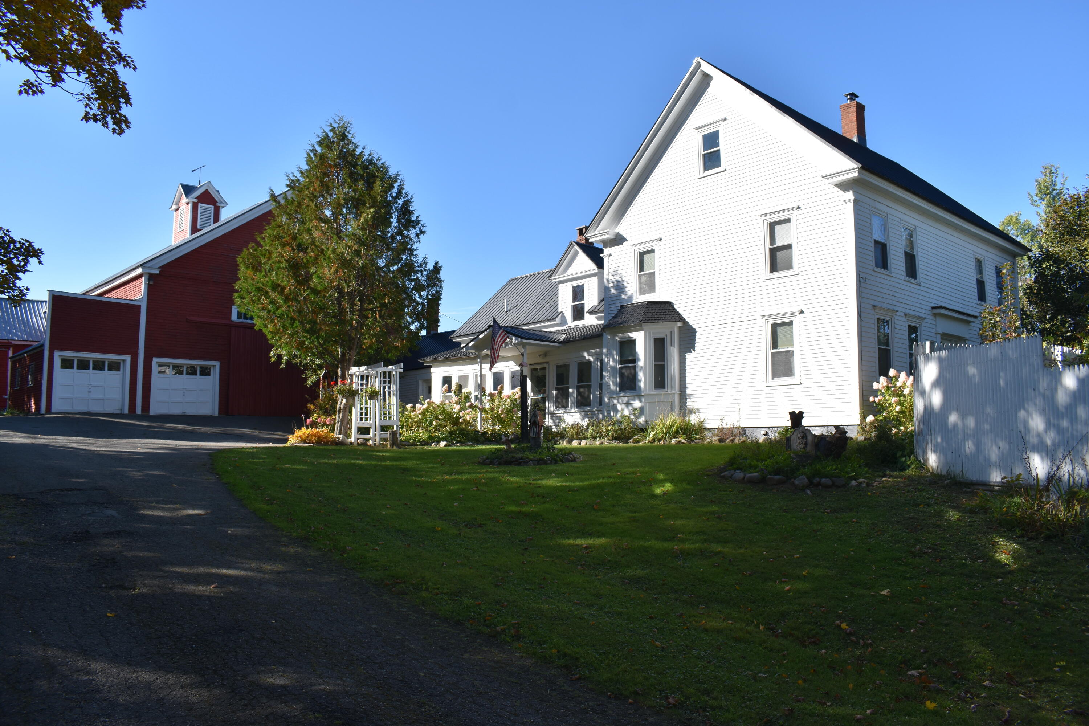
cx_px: 544
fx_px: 817
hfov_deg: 67.4
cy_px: 363
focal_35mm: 27
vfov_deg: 47.9
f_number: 8
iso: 125
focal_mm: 18
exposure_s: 1/250
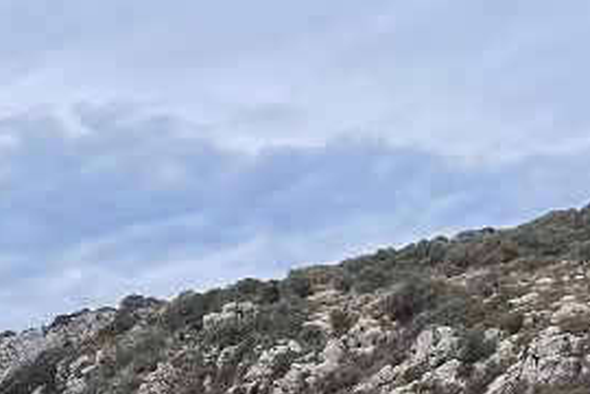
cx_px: 28
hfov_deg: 20.5
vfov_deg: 12.5
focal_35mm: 97
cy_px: 773
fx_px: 1590
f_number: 1.6
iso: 32
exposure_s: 1/2488
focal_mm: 5.1
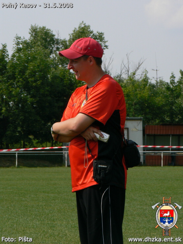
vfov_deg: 10.4
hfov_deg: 7.8
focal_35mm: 190
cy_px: 122
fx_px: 1339
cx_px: 92
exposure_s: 1/400
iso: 80
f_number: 8
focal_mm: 31.6
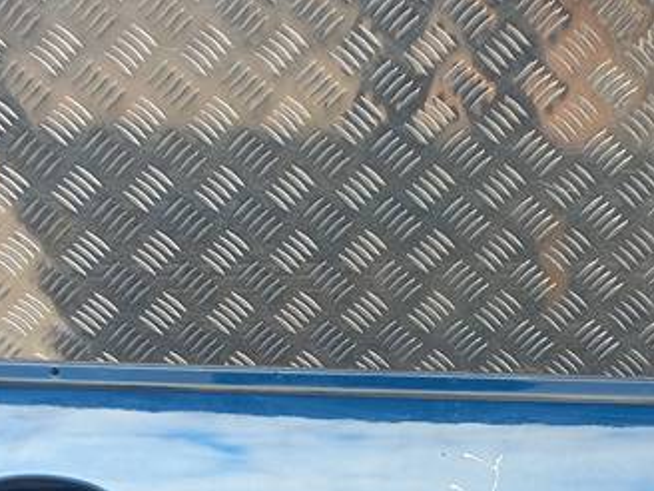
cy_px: 477
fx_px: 1474
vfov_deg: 18.5
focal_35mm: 78
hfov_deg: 24.9
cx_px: 455
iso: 32
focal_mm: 4.6
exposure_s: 1/50
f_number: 1.8
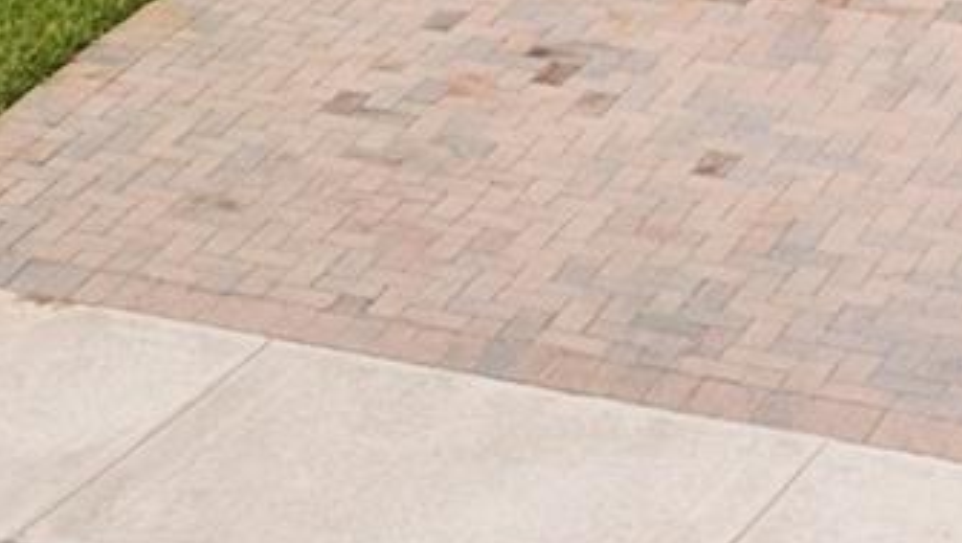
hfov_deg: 11.9
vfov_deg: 6.0
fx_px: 4569
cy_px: -1378
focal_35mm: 179
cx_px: 34
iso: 400
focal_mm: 10.26
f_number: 7.1
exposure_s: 1/400
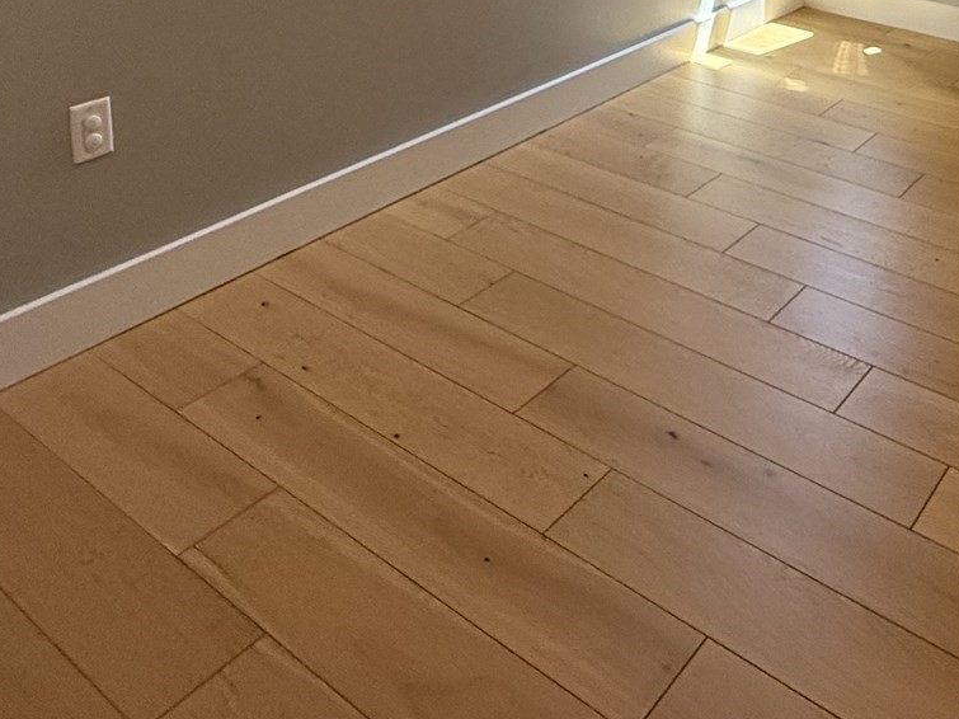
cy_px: -135
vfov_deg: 31.8
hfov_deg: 46.8
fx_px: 1053
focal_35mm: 38
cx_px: 743
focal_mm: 2.22
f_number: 2.2
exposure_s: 1/120
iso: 200
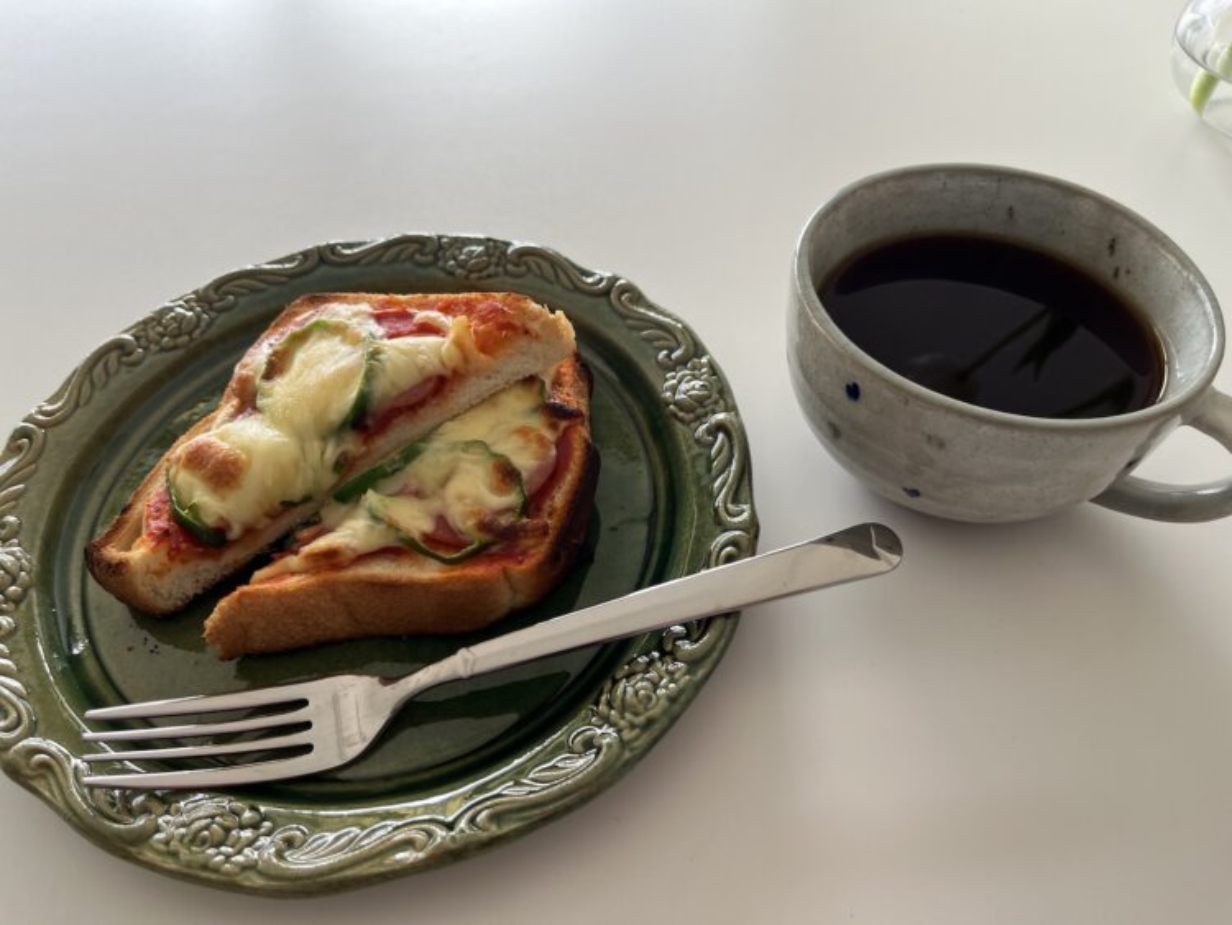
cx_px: 616
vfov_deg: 53.1
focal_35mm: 26
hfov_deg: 67.3
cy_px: 462
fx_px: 926
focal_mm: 5.1
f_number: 1.6
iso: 64
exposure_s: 1/121
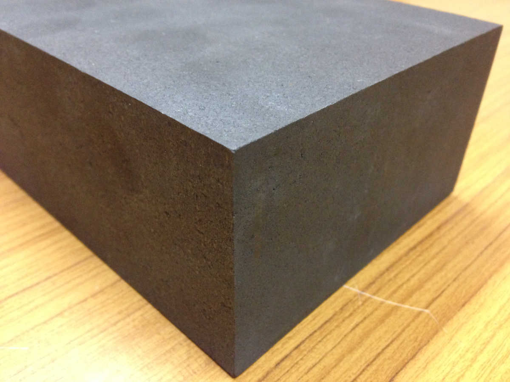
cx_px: 255
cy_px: 191
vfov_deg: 42.9
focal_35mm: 33
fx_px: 486
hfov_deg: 55.4
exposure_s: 1/15
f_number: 2.4
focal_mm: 4.12
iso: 400
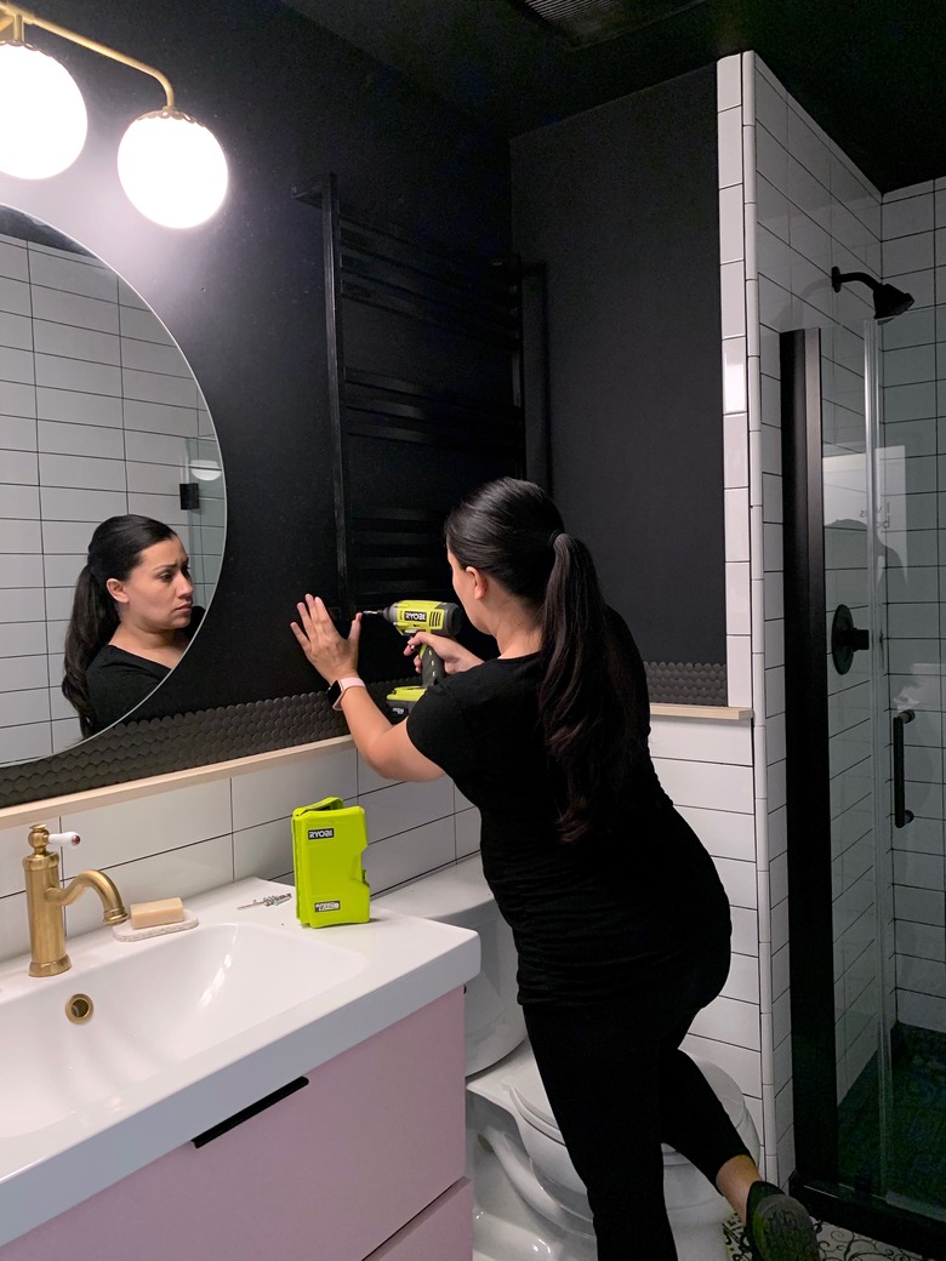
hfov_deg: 53.1
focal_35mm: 26
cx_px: 473
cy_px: 630
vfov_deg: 67.3
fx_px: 947
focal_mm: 4.25
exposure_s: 1/60
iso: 160
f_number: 1.8
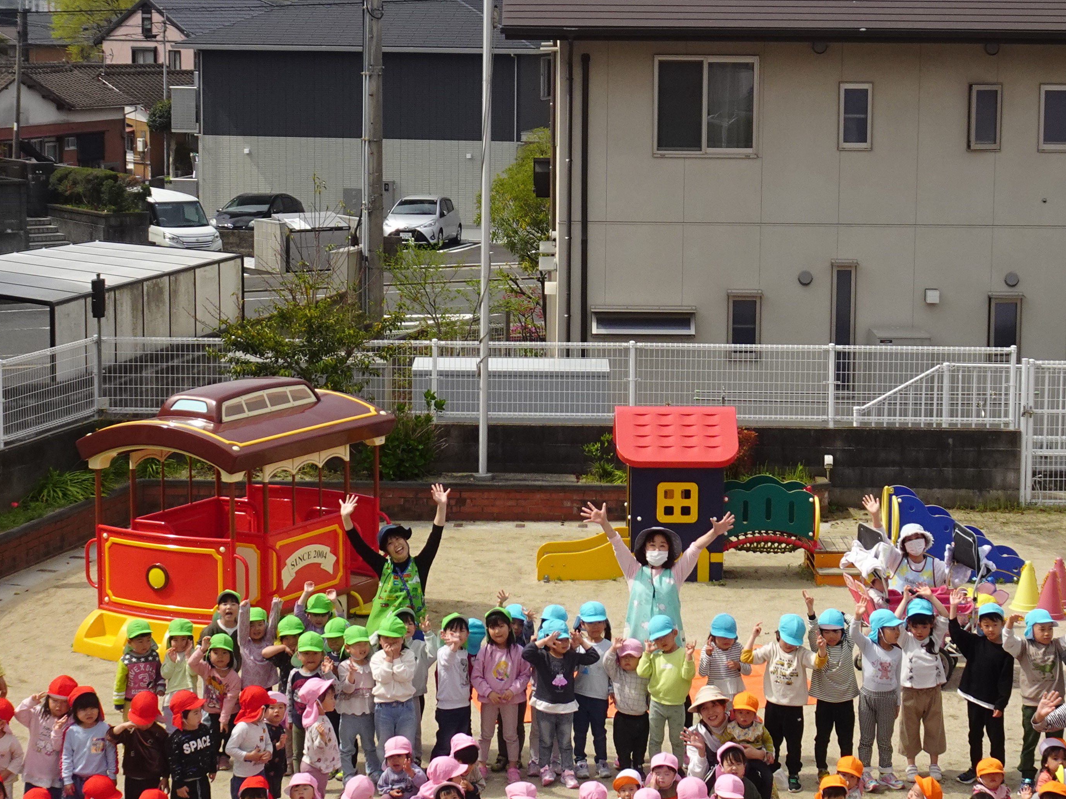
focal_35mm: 78
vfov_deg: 18.9
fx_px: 2402
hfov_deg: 25.0
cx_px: 569
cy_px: 330
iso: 80
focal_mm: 7.29
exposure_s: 1/800
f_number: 4.5
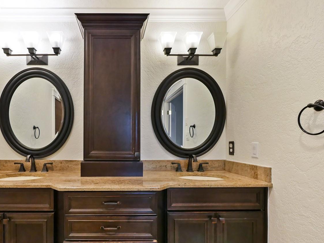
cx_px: 119
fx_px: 187
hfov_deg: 80.1
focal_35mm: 20
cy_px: 146
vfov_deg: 65.3
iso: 640
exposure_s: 1/60
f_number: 4
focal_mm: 7
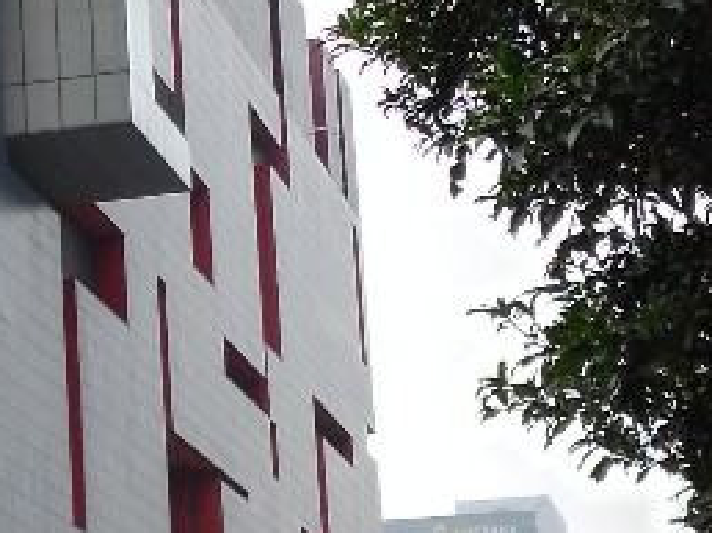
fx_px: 2856
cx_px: -254
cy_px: 251
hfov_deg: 13.6
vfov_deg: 10.7
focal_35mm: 139
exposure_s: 1/310
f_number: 2
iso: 64
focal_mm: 2.96
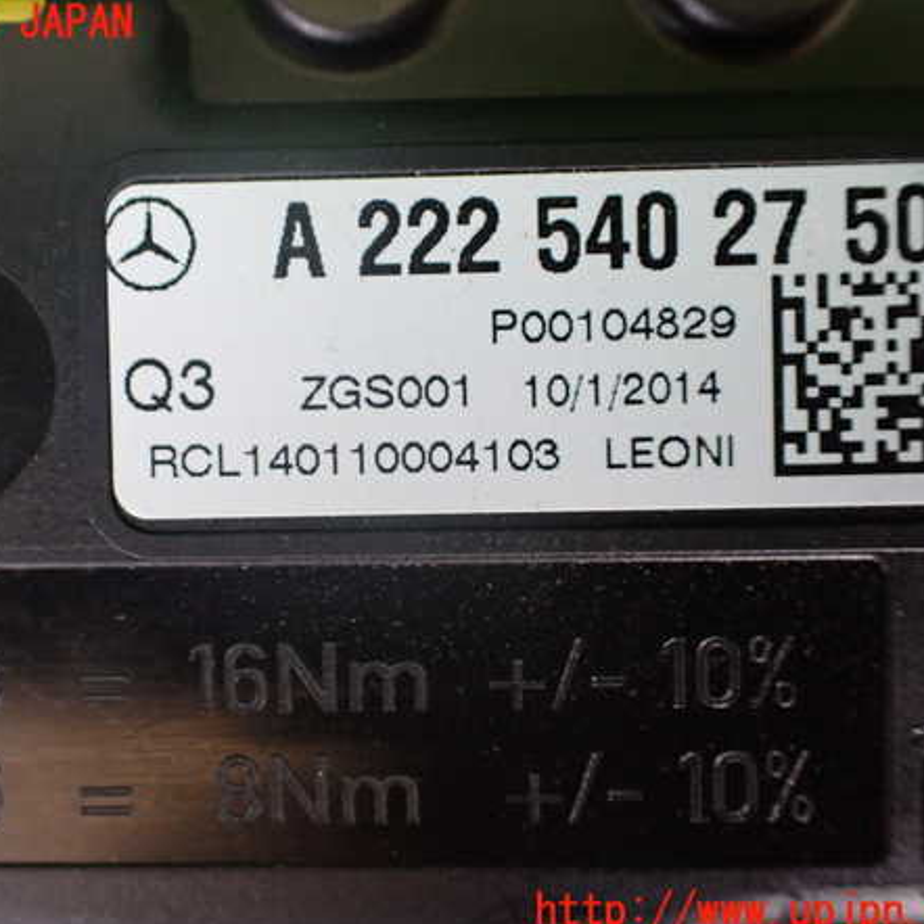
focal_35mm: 36
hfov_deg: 45.9
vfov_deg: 46.0
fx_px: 1087
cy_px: 468
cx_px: 380
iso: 800
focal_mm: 5.4
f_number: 2.3
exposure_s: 1/40
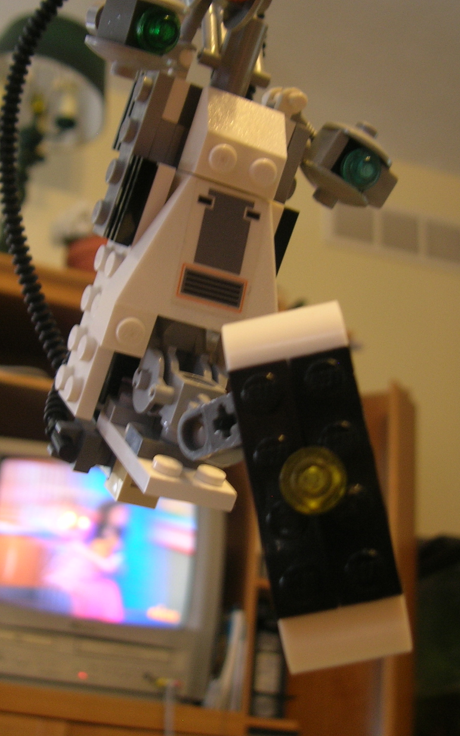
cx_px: 201
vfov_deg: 41.0
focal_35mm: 49
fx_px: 982
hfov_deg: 26.3
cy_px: 371
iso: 57
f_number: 2.9
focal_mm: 5.7
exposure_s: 1/3.7
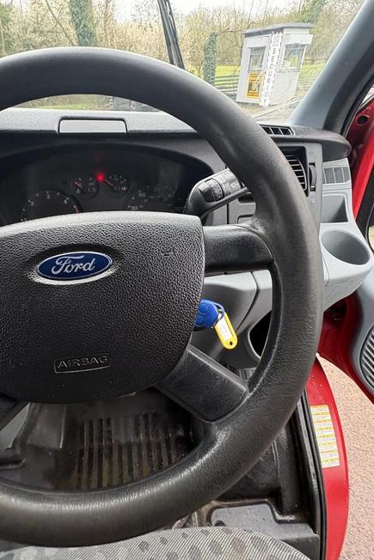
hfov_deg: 61.0
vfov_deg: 83.9
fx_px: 311
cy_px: 288
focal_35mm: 20
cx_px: 137
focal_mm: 2.22
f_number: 2.2
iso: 200
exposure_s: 1/99
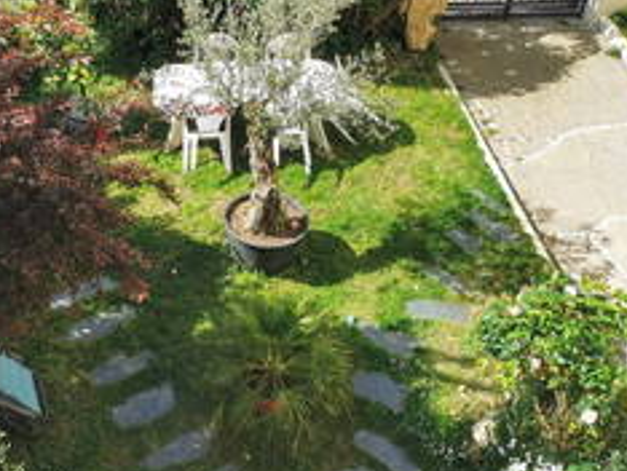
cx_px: 193
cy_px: 227
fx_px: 780
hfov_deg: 43.0
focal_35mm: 43
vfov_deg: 33.7
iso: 50
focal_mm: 5.58
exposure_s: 1/1639
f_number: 1.8
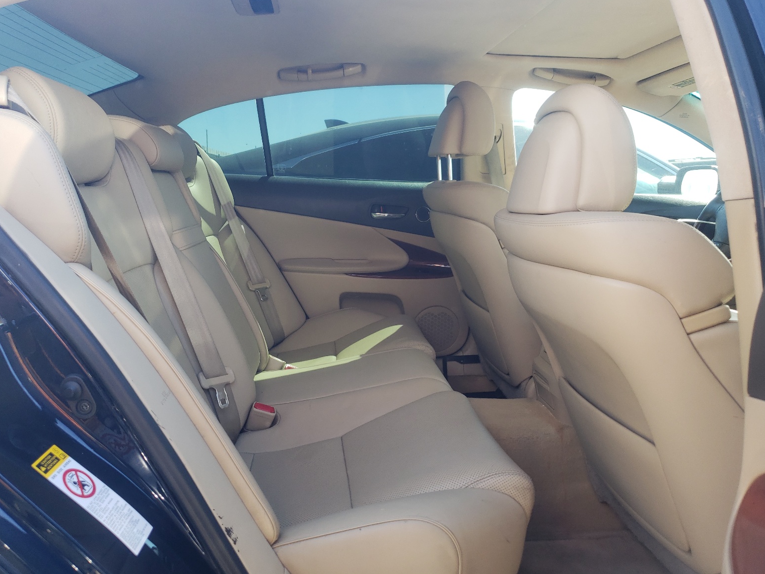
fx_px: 597
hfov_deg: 65.3
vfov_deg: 51.4
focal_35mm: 27
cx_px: 379
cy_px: 285
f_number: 1.5
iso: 50
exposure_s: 1/172
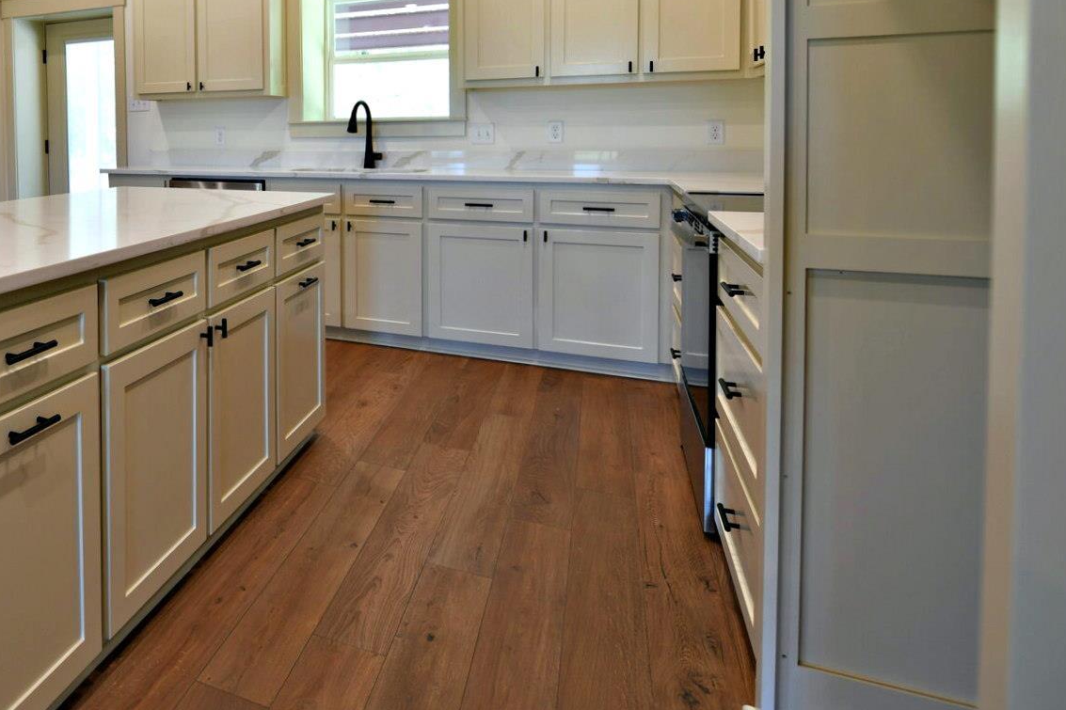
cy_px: 158
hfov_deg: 63.8
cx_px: 180
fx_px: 740
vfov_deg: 48.8
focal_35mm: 25
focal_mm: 14
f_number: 3.2
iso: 160
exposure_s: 1/60
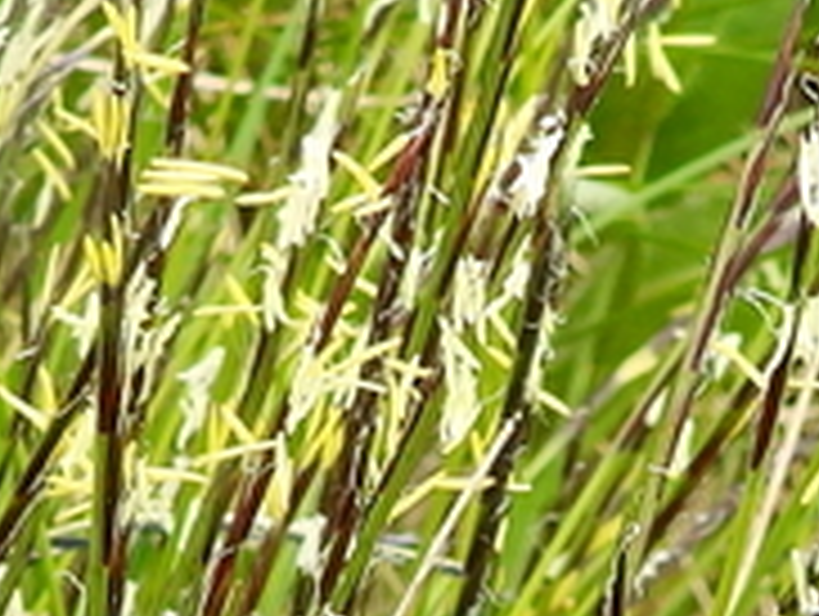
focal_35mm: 238
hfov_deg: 8.3
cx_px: 333
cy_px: 744
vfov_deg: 6.2
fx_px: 5638
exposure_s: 1/160
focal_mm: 6.8
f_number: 4.5
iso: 80
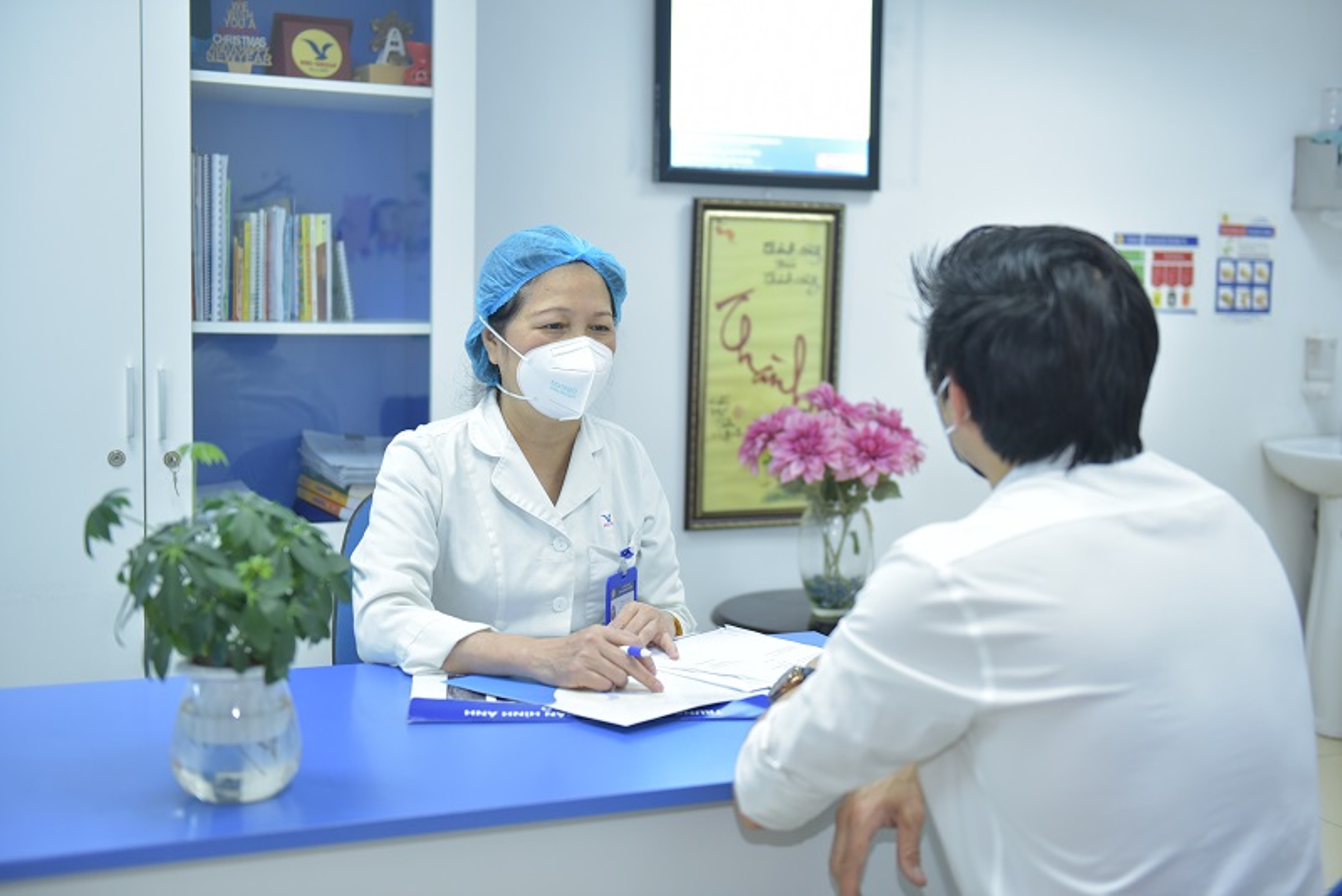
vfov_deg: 29.9
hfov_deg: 43.6
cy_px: 448
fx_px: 1678
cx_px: 671
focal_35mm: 45
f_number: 2.8
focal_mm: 45
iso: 1250
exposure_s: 1/100
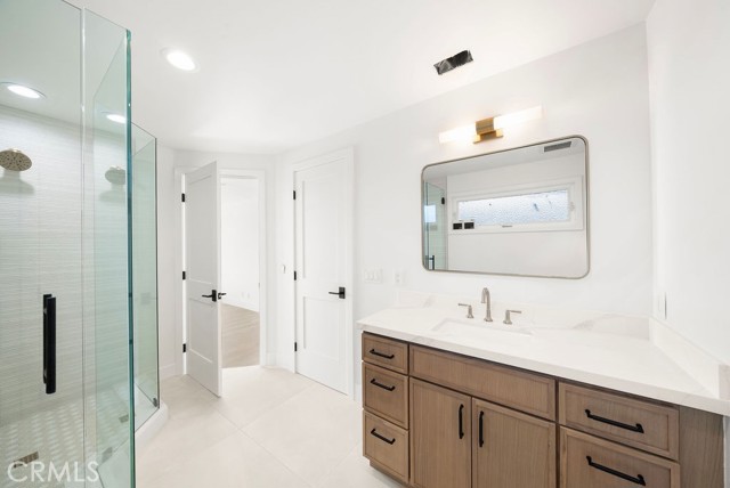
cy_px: 244
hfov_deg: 112.6
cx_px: 365
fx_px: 244
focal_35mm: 12
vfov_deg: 90.1
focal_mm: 12
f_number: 8
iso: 640
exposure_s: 1/15
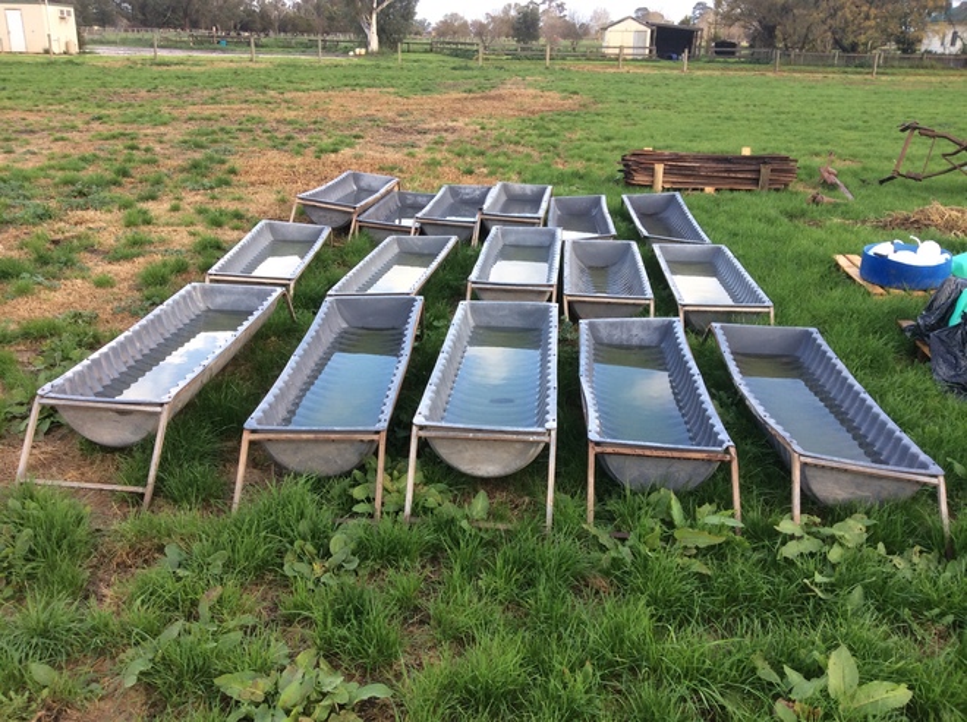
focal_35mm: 32
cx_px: 484
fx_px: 893
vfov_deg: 44.1
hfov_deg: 56.9
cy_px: 361
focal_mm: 3.3
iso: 32
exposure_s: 1/116
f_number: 2.4
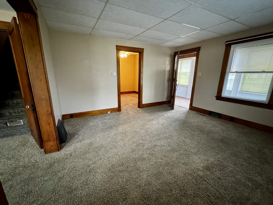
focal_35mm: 15
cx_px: 132
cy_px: 104
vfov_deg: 81.7
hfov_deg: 98.1
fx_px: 118
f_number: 2.2
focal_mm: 2.22
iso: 1000
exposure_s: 1/40
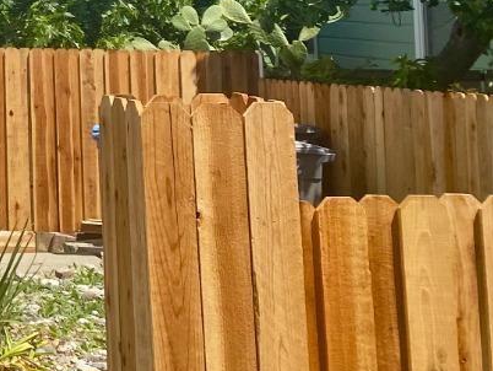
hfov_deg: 16.6
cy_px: -144
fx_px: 1382
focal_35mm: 97
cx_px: -418
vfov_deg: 14.5
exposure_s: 1/3497
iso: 32
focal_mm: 4.25
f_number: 1.8
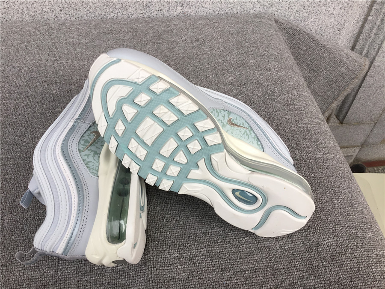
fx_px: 345
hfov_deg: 58.4
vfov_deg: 45.4
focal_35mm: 31
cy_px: 144
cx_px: 192
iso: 25
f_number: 2.4
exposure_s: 1/111
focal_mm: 3.3
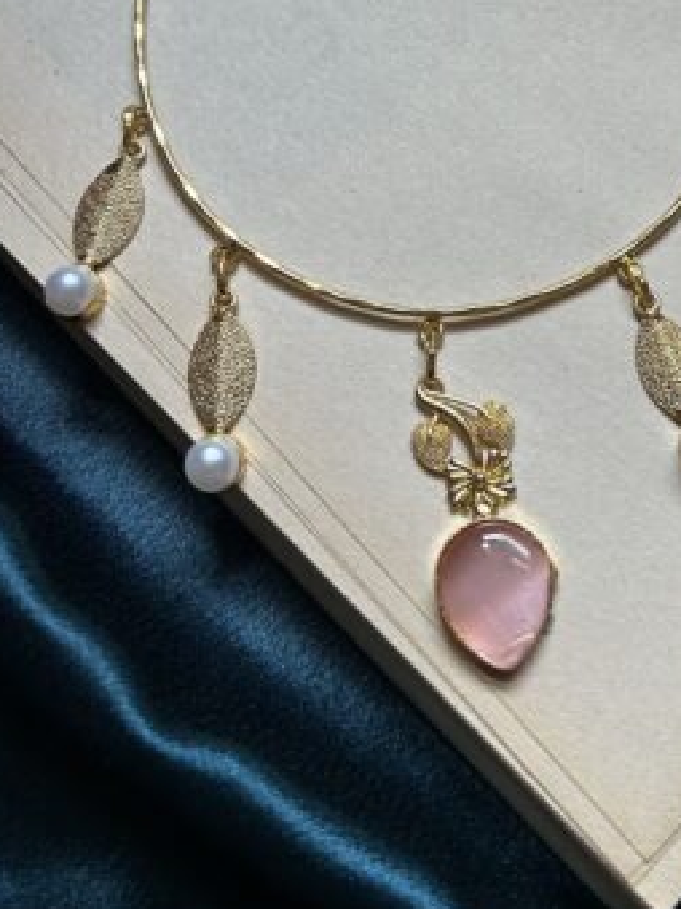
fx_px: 1155
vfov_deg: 41.0
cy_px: 168
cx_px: 472
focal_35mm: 44
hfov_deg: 32.5
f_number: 1.5
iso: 64
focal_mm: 5.7
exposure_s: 1/121
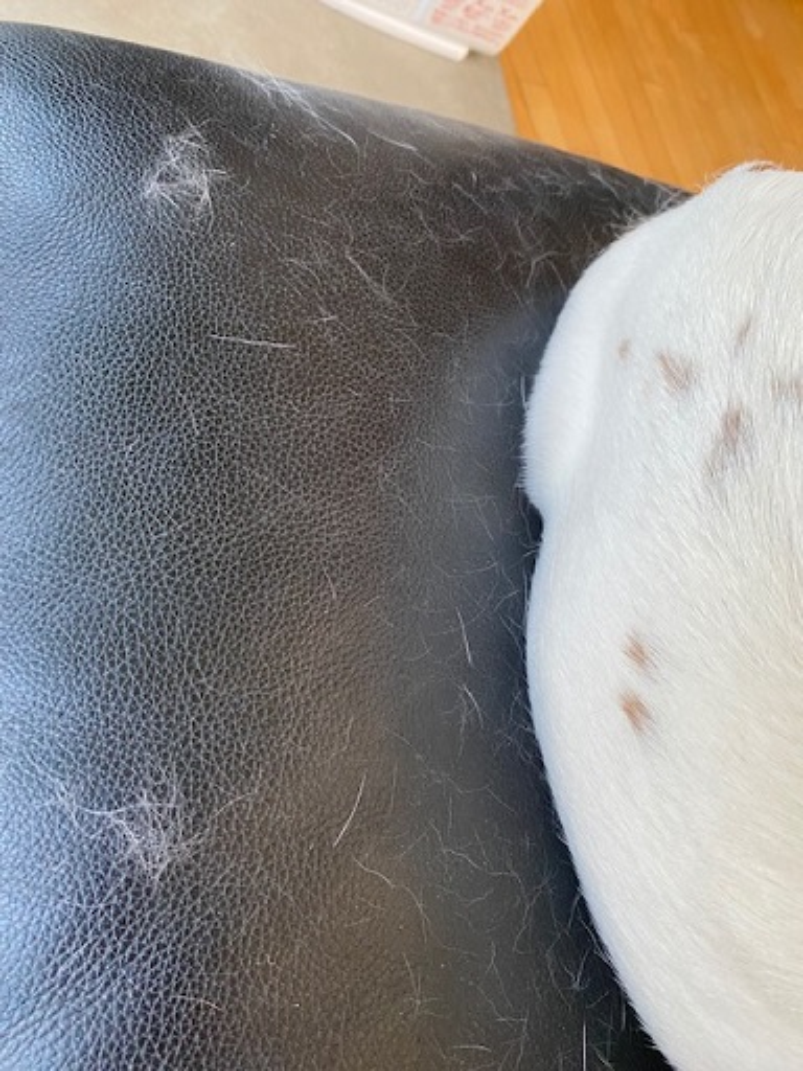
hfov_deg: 53.1
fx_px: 804
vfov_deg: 67.3
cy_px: 536
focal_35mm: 26
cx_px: 402
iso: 125
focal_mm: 4.25
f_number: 1.8
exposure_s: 1/95
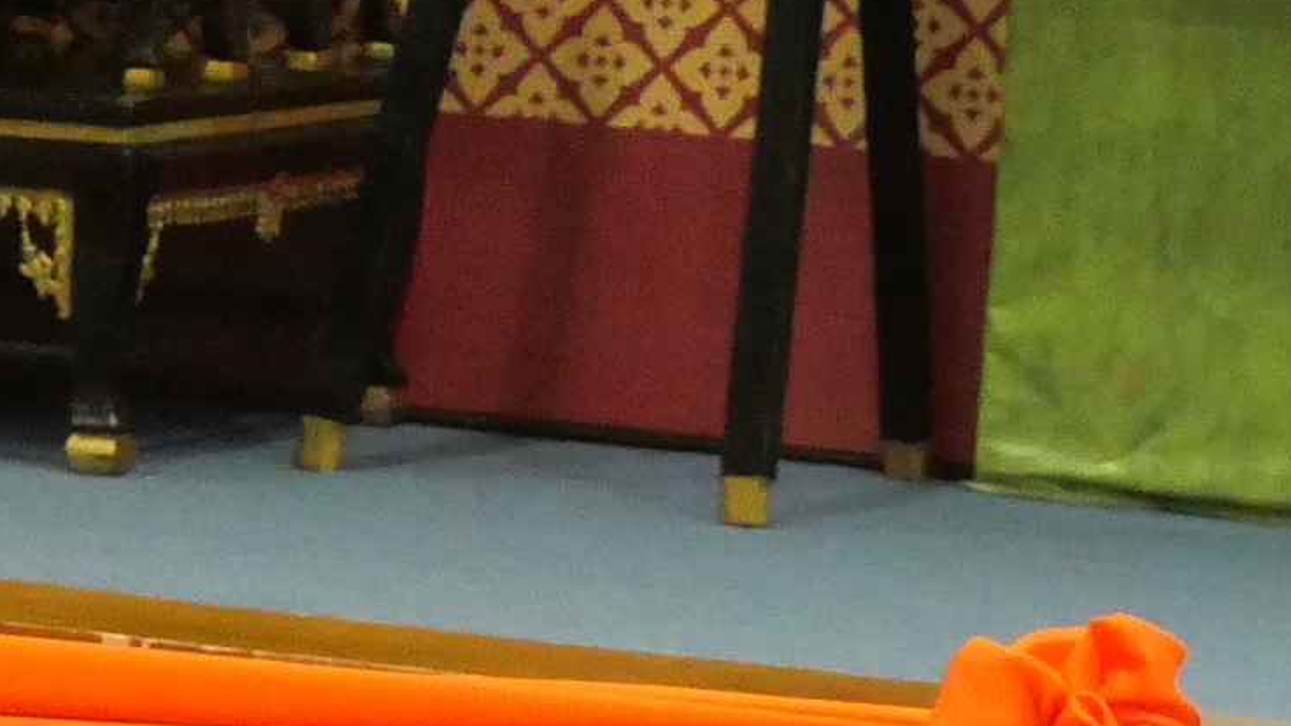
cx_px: -342
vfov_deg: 3.5
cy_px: 479
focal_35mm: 349
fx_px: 11947
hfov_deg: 6.1
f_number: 5
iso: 3200
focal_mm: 32
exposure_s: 1/80
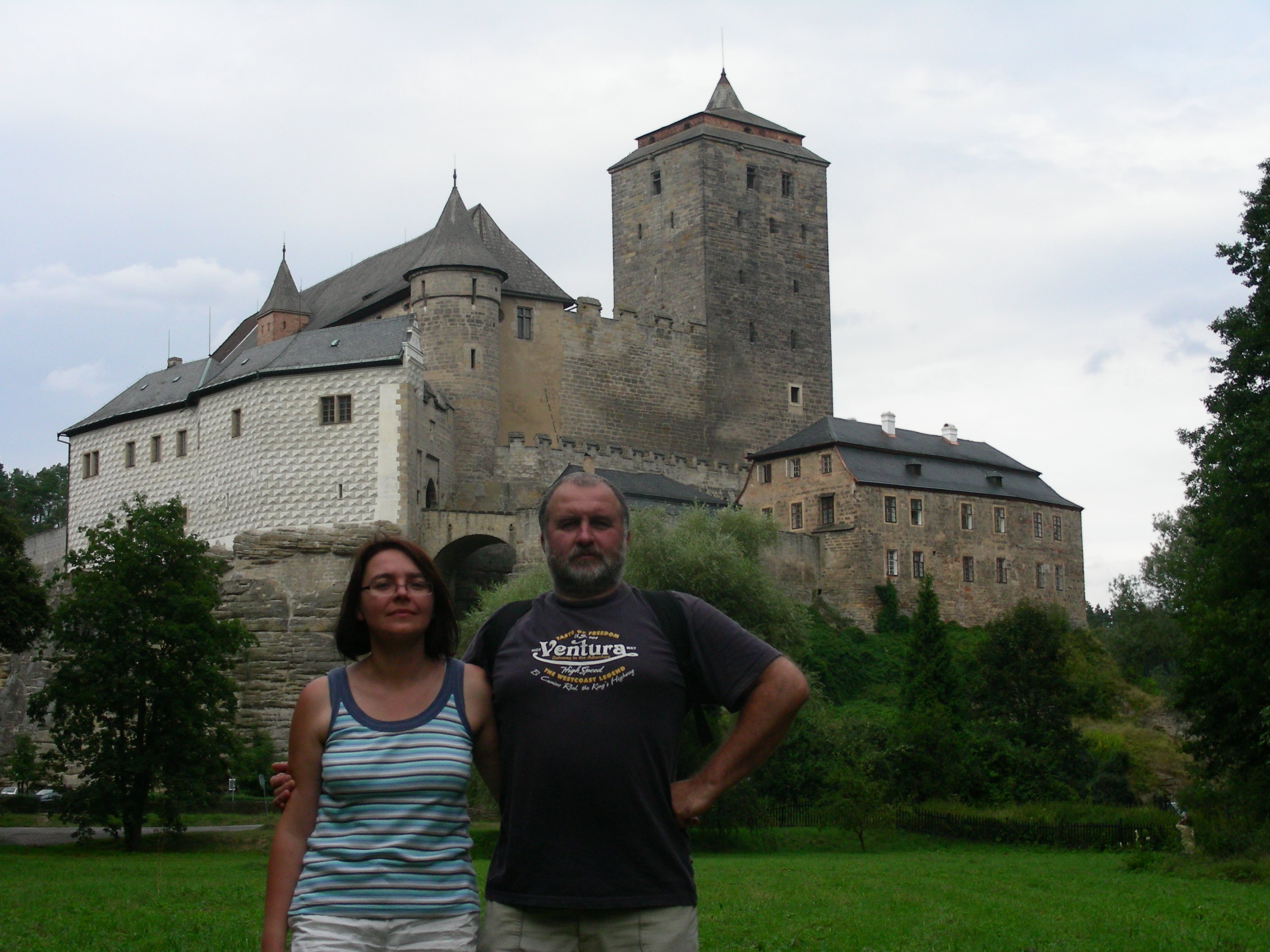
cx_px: 635
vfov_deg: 23.3
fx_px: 2311
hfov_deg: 30.7
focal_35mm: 63
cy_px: 476
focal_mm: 10.5
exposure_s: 1/762
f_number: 4
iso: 100
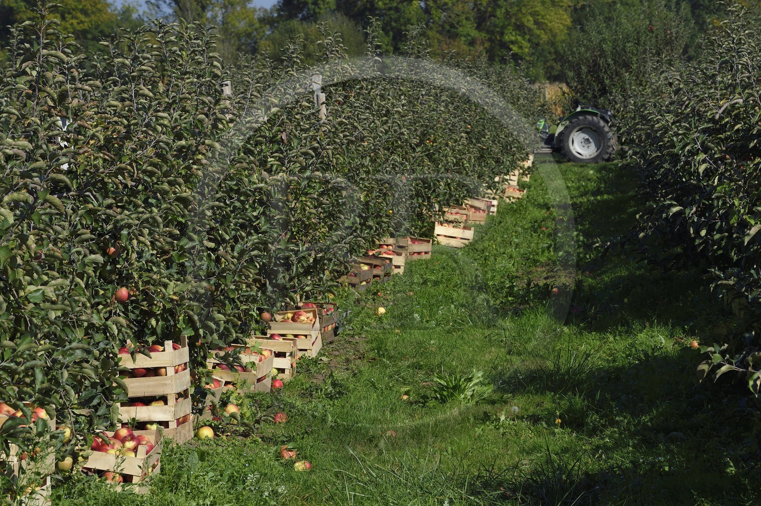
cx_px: 380
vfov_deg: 10.1
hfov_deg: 15.2
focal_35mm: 135
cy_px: 253
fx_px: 2851
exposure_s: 1/250
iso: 200
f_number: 14
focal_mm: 135
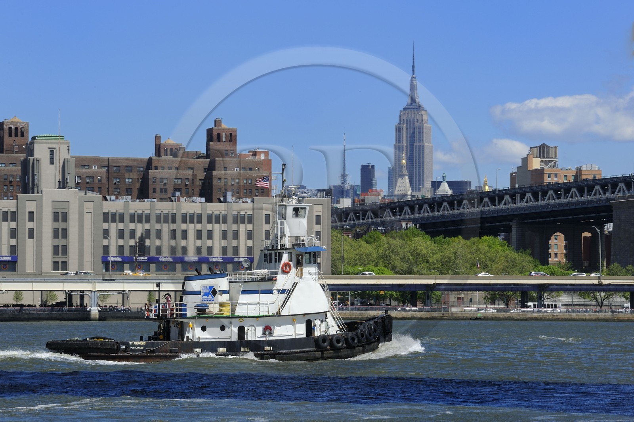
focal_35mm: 160
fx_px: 2815
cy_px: 211
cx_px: 317
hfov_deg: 12.8
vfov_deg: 8.6
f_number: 14
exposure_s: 1/200
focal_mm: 160
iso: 200
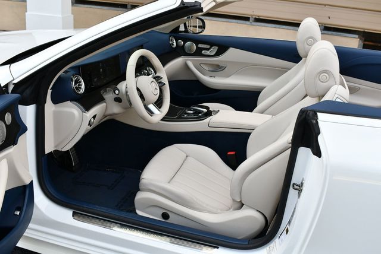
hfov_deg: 53.1
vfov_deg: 36.9
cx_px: 190
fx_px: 381
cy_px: 127
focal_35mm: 36
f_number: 5.6
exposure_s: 1/250
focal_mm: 18
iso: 250
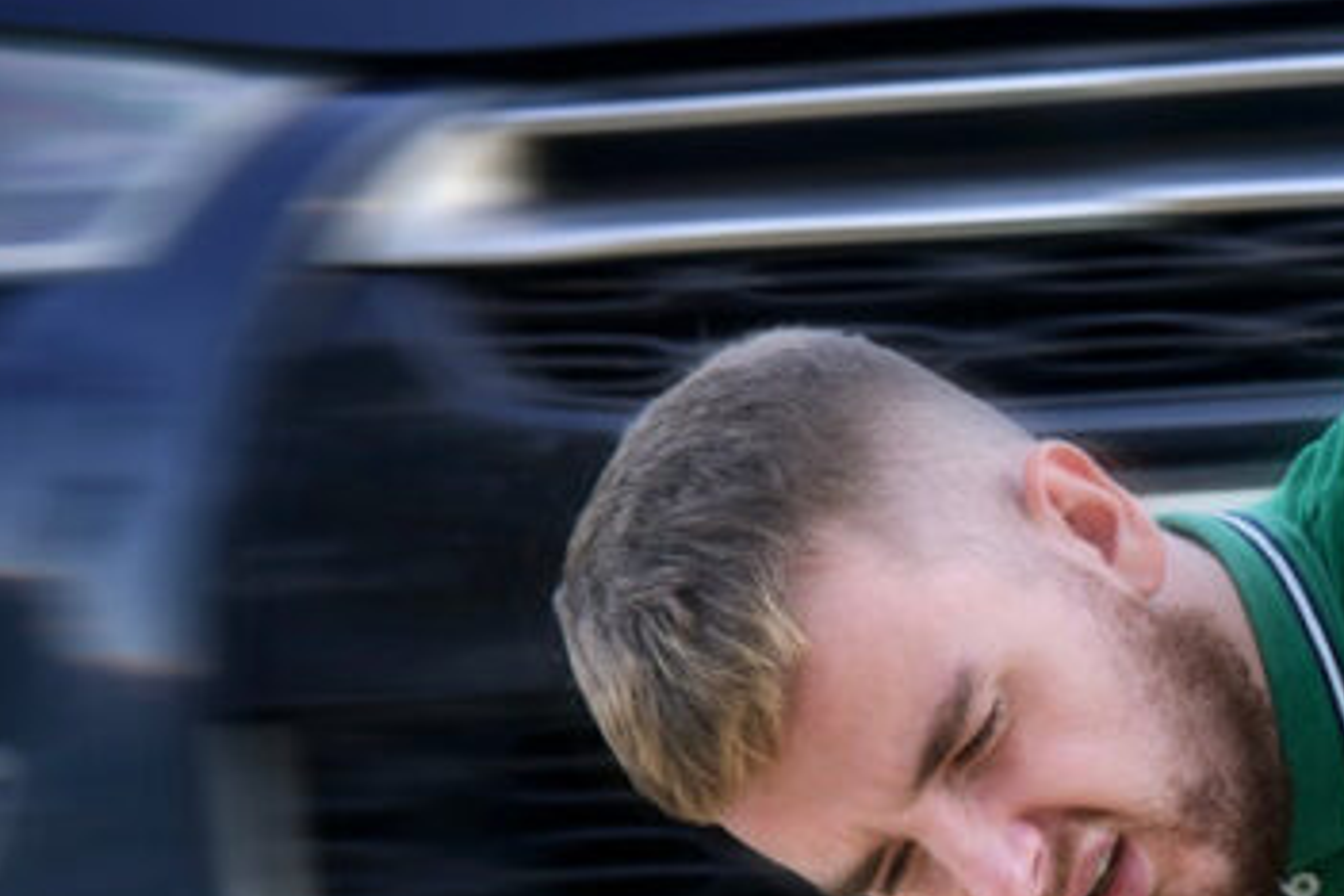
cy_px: 971
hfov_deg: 9.9
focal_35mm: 204
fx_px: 7615
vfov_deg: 6.7
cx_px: 1731
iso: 200
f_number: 3.5
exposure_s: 1/500
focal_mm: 70
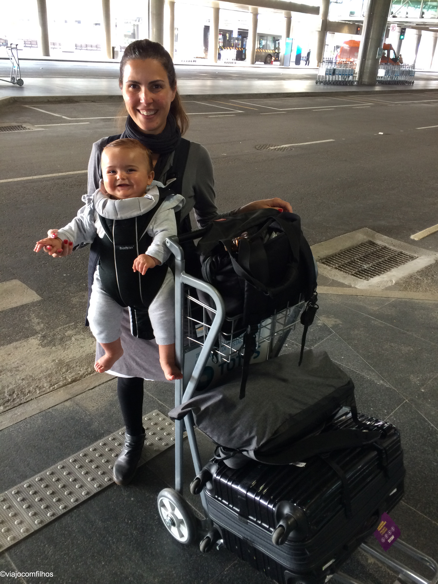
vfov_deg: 60.0
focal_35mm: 30
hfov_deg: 46.8
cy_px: 292
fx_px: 506
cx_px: 219
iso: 125
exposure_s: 1/30
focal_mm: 4.12
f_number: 2.2
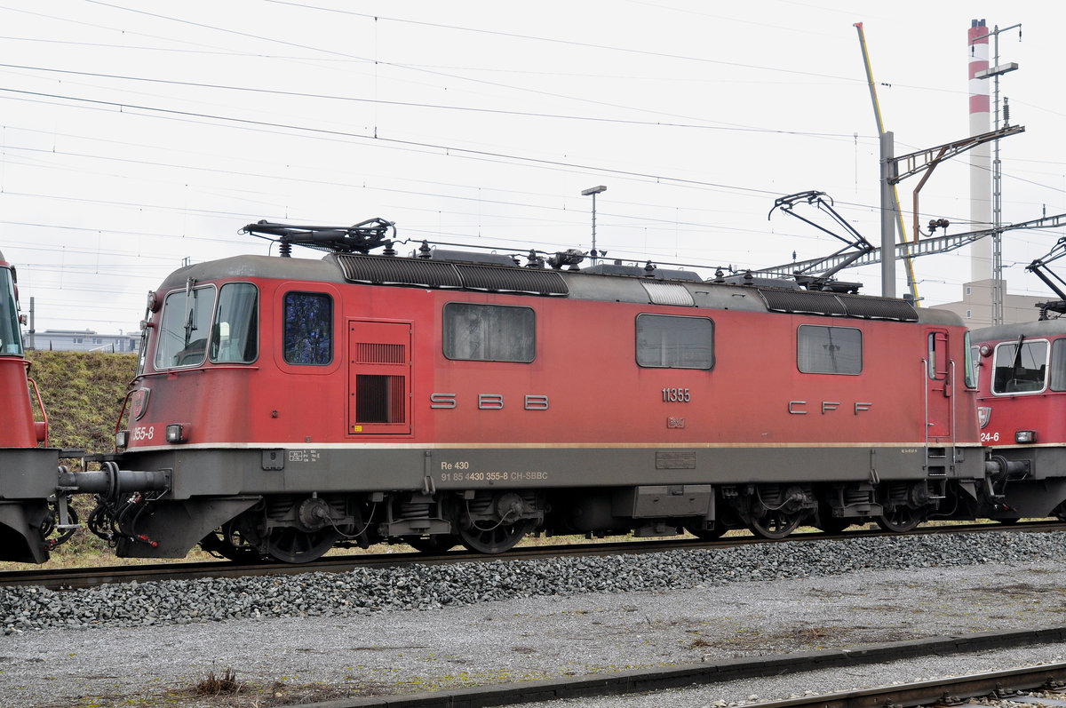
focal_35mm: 51
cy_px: 354
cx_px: 533
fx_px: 1508
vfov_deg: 26.4
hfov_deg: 38.9
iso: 400
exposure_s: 1/200
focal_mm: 34
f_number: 7.1
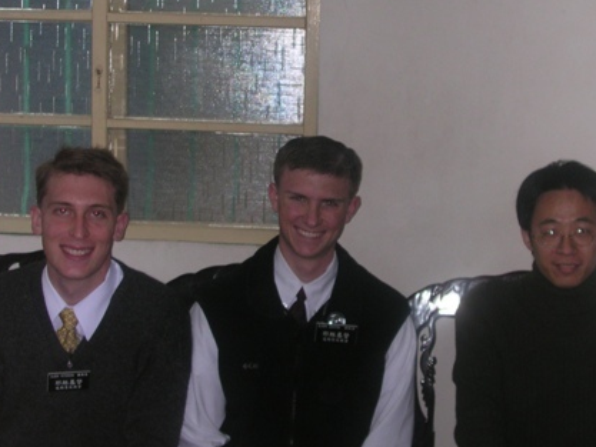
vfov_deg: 22.2
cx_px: 369
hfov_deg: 29.3
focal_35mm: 66
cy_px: 183
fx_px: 1137
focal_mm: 6.6
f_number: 2.9
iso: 102
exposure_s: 1/60
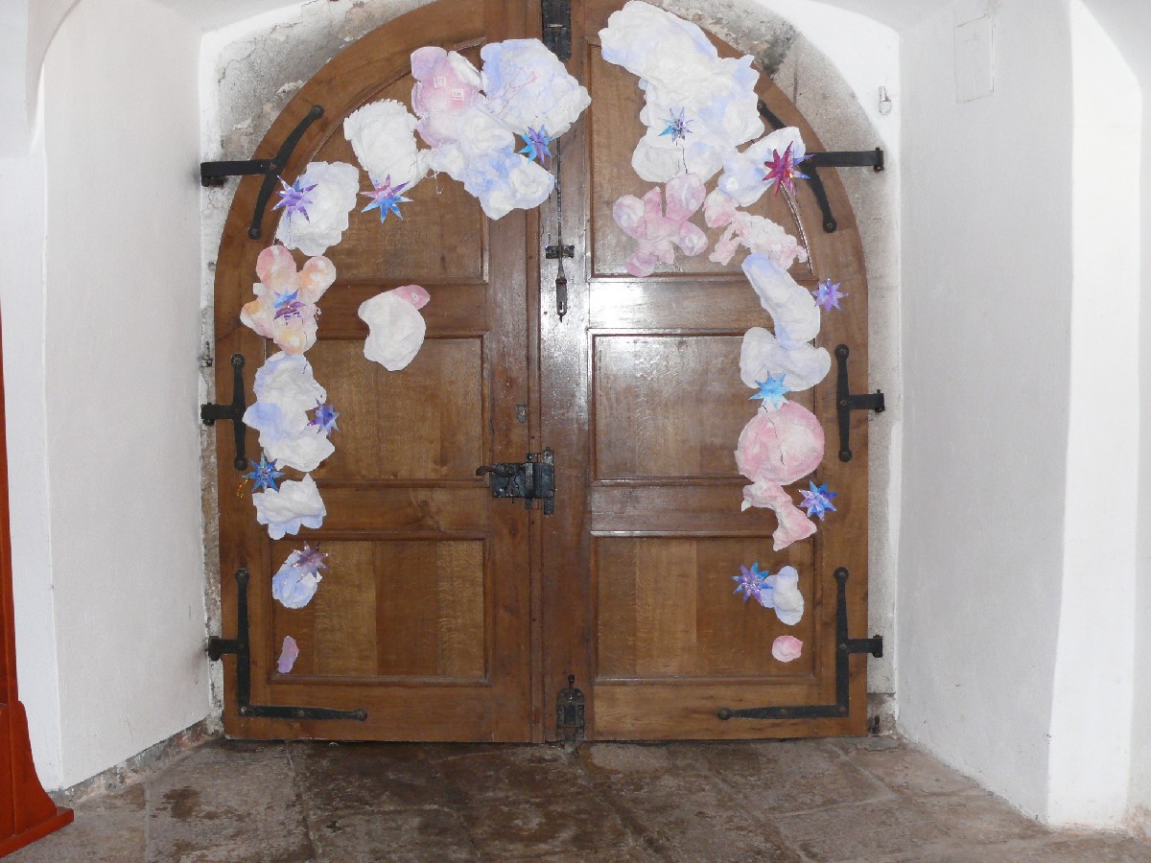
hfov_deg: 41.2
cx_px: 576
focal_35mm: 46
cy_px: 432
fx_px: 1530
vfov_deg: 31.5
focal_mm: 8.6
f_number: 2.8
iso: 200
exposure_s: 1/30
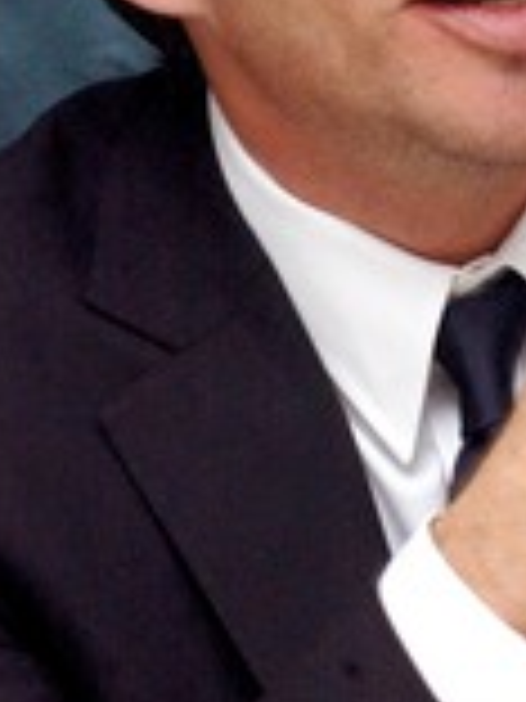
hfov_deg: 4.0
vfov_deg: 5.4
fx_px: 7476
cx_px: 553
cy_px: 202
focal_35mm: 369
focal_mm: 100
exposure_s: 1/400
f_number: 9
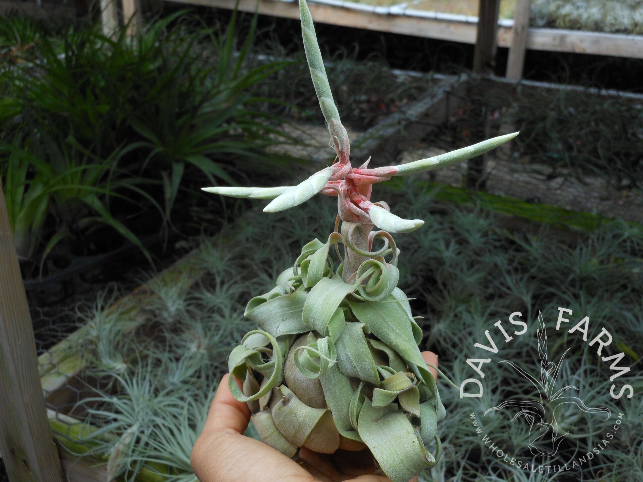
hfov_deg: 47.9
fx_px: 724
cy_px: 241
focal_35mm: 39
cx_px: 322
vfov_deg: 36.8
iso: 80
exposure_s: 1/125
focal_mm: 6.9
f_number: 4.3
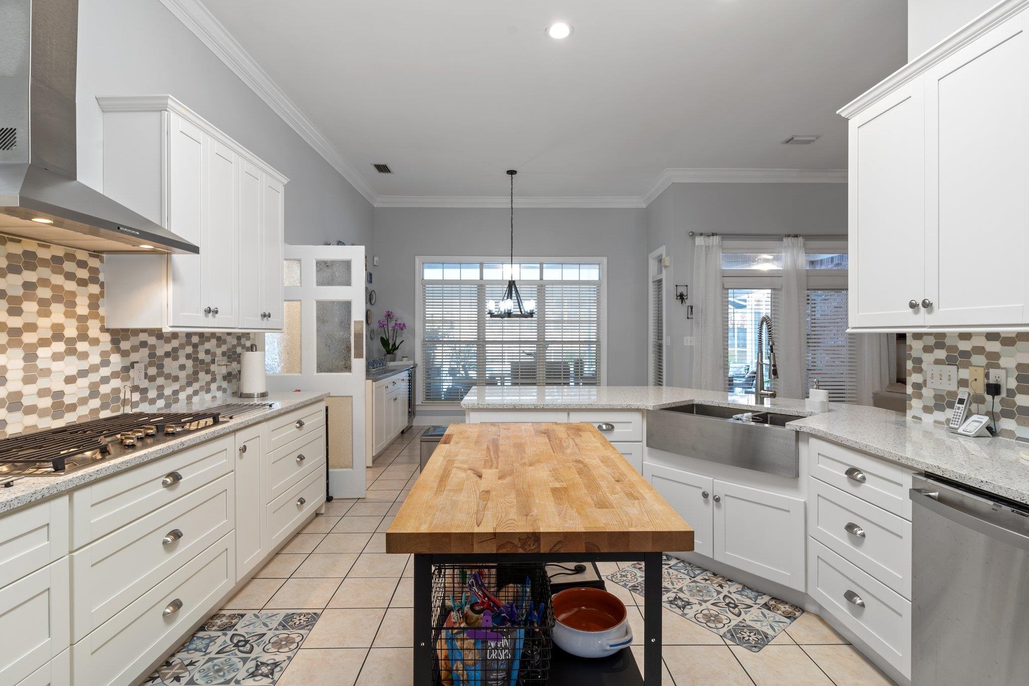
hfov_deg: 93.3
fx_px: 486
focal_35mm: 17
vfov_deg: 70.4
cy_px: 343
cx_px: 514
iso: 100
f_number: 9
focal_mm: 17
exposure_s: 2.5
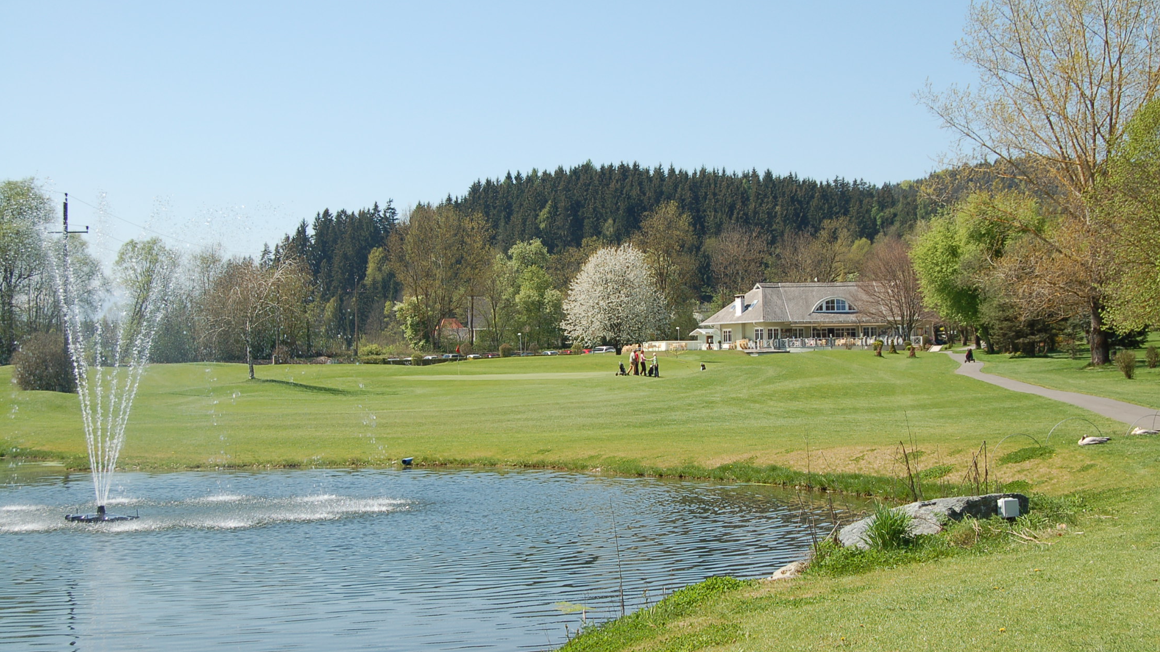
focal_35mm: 56
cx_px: 584
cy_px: 343
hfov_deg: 37.5
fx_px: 1708
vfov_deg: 21.6
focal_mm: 35
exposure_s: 1/250
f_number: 9
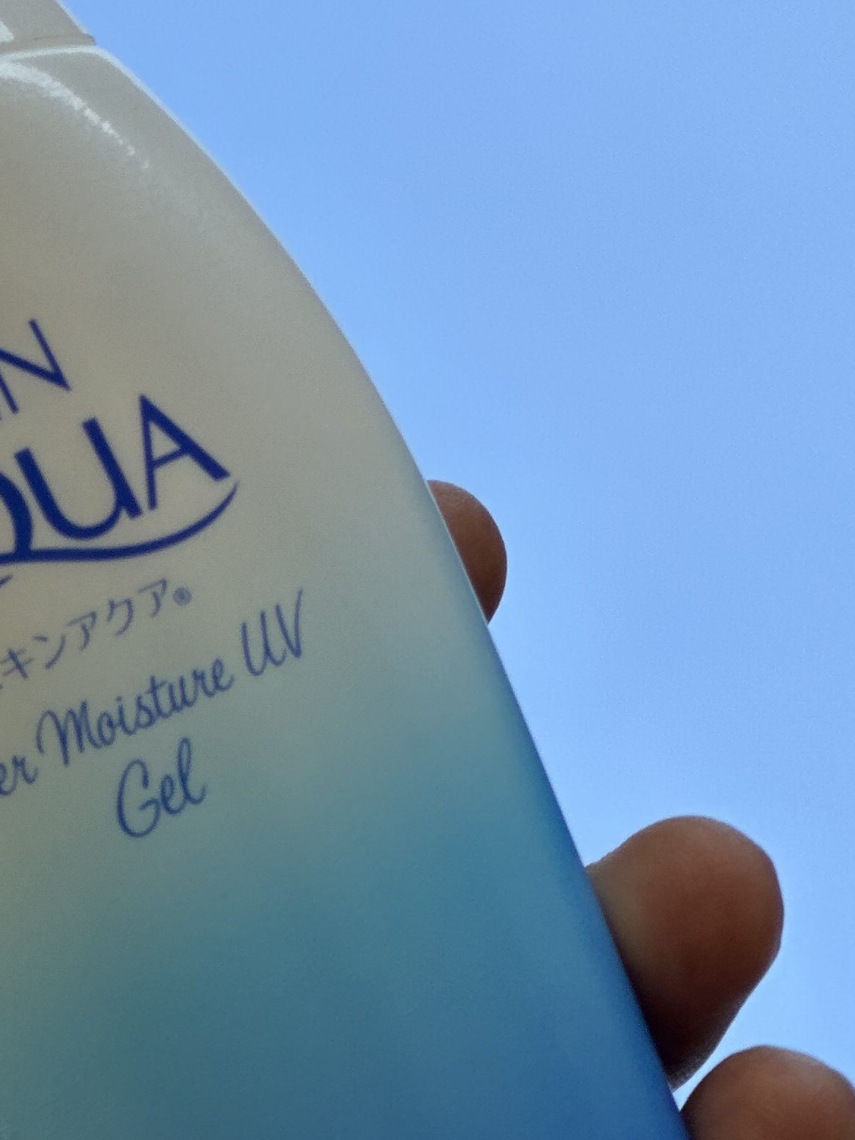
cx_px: 101
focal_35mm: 199
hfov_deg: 7.4
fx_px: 6554
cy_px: 544
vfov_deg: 9.9
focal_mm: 9
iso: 25
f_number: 2.8
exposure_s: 1/266
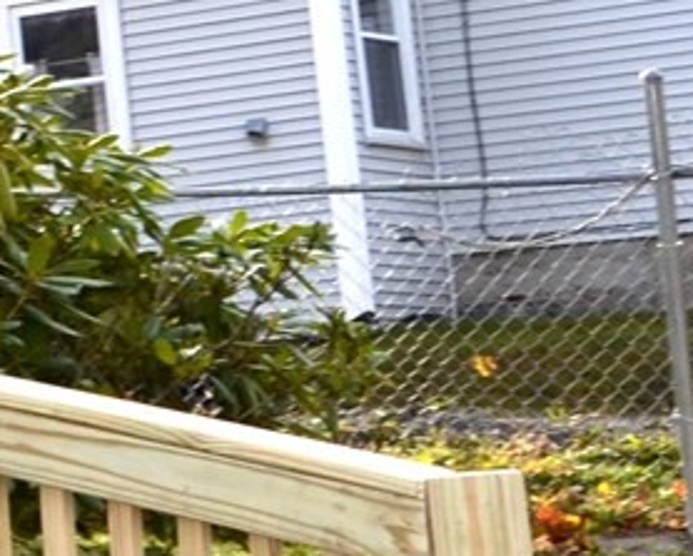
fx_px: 3819
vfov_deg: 8.3
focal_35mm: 186
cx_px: -1376
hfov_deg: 8.6
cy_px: -5
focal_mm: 18
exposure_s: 1/250
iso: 100
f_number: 5.6
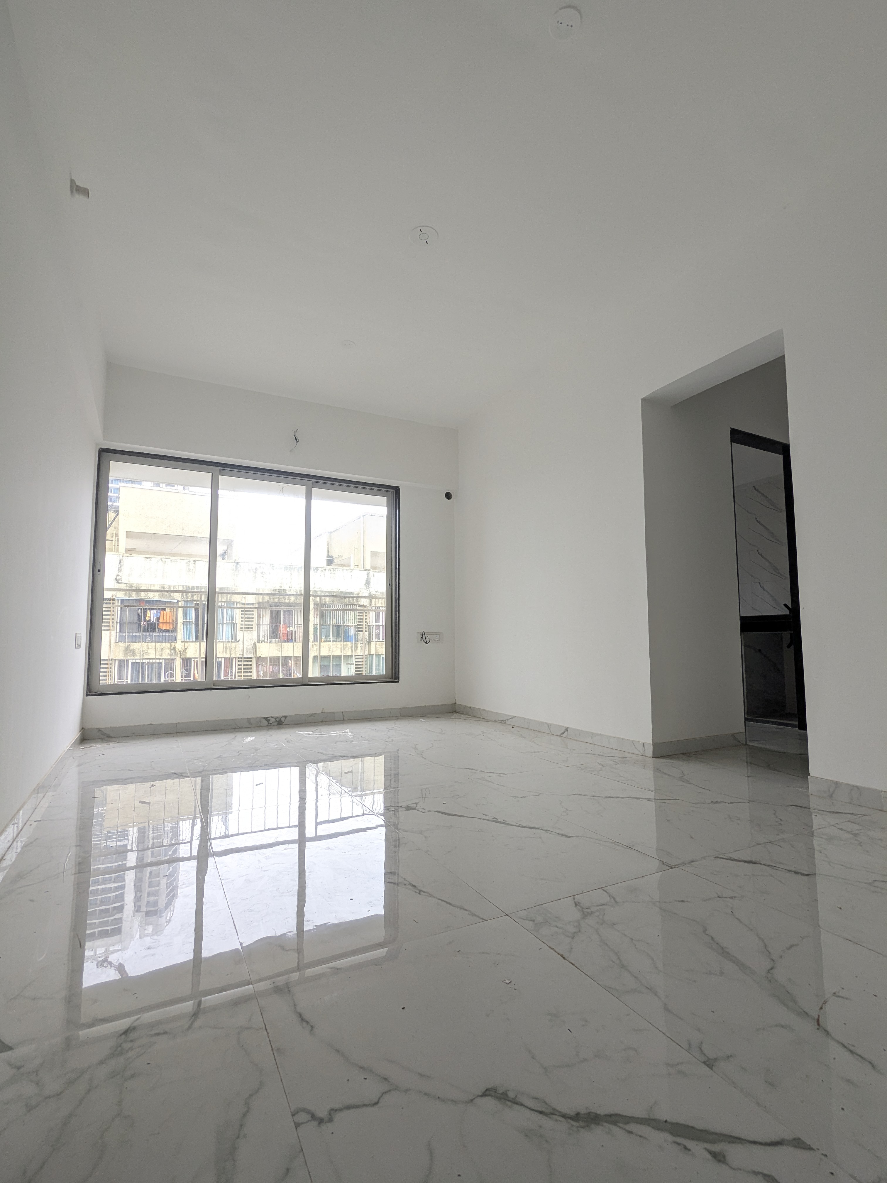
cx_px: 444
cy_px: 592
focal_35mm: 16
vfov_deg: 94.5
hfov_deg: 78.1
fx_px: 547
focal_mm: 2.35
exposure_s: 1/100
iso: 49
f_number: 2.2
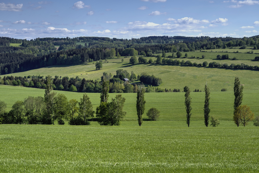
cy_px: 86
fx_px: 648
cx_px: 130
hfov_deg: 22.6
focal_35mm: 90
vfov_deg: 15.2
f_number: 11
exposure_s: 1/200
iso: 200
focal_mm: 90
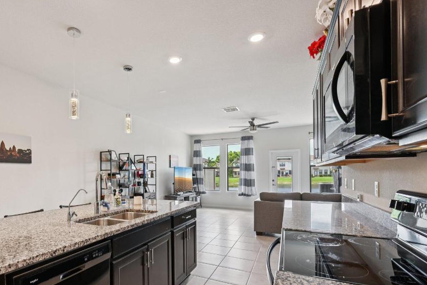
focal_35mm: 19
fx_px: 225
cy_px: 178
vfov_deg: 63.7
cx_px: 163
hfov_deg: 85.4
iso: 640
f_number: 8
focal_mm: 14
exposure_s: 1/50
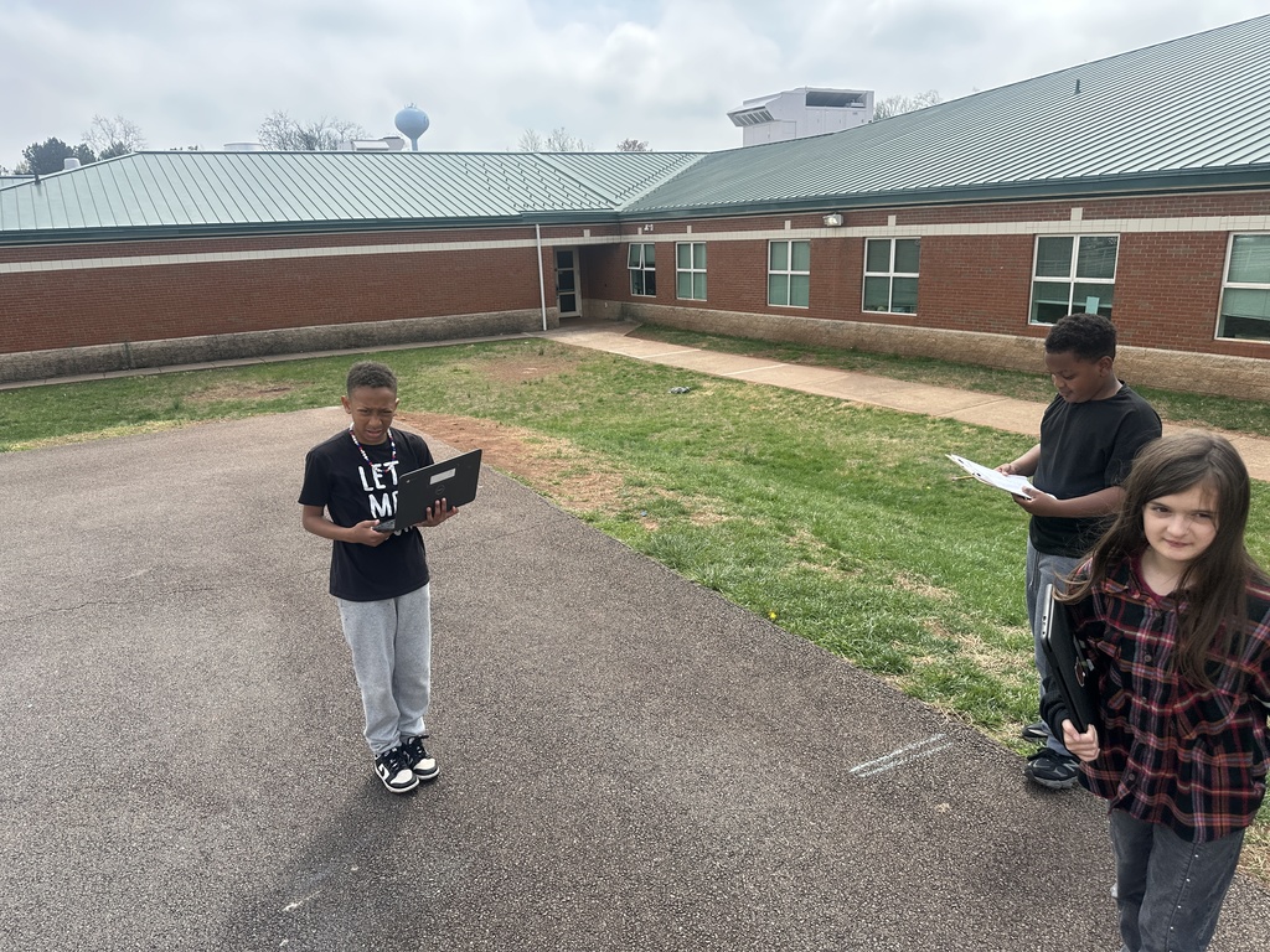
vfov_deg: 56.8
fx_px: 881
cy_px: 476
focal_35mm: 24
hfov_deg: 71.6
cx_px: 635
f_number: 1.78
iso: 80
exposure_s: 1/2591
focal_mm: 6.86
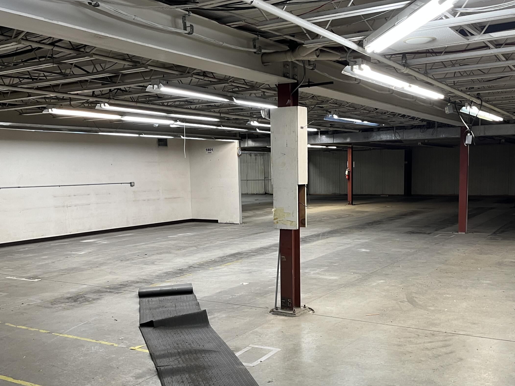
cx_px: 285
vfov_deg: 38.5
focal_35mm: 37
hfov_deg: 50.0
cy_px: 238
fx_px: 550
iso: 100
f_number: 1.6
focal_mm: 5.1
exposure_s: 1/60
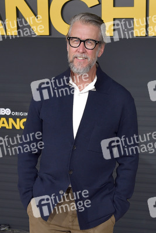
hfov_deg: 28.1
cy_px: 116
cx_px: 78
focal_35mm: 48
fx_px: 312
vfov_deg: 41.1
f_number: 6.3
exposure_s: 1/250
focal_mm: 48
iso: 400
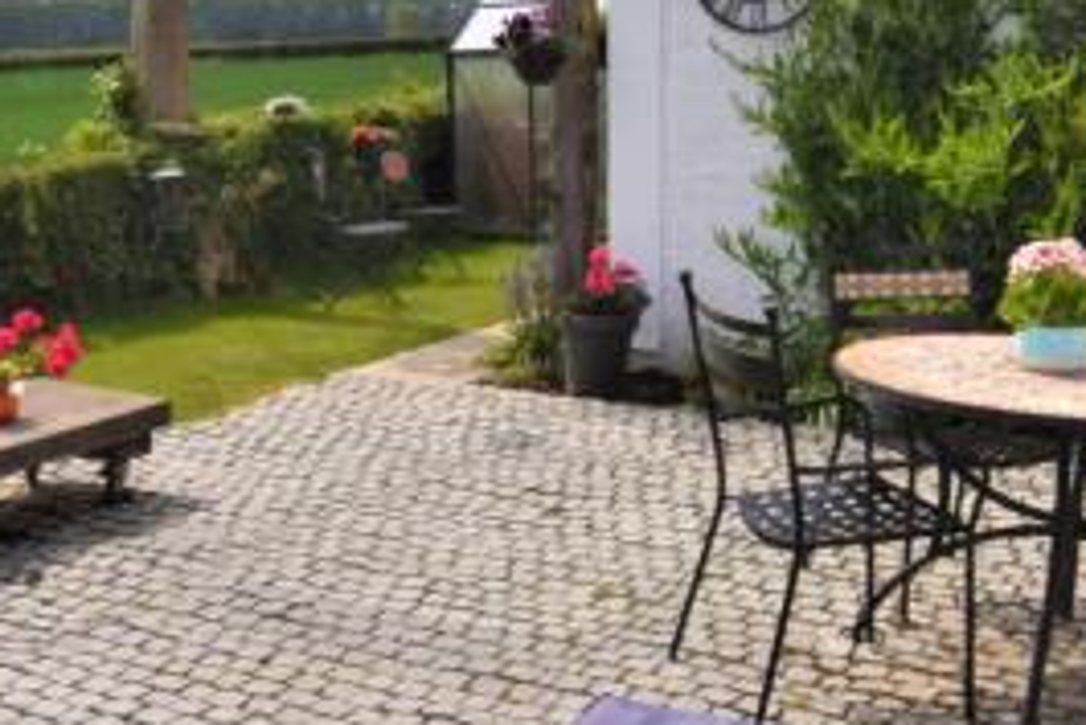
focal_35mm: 58
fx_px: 1751
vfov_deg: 23.4
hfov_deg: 33.1
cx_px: 156
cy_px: 338
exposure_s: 1/200
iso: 100
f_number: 14
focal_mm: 10
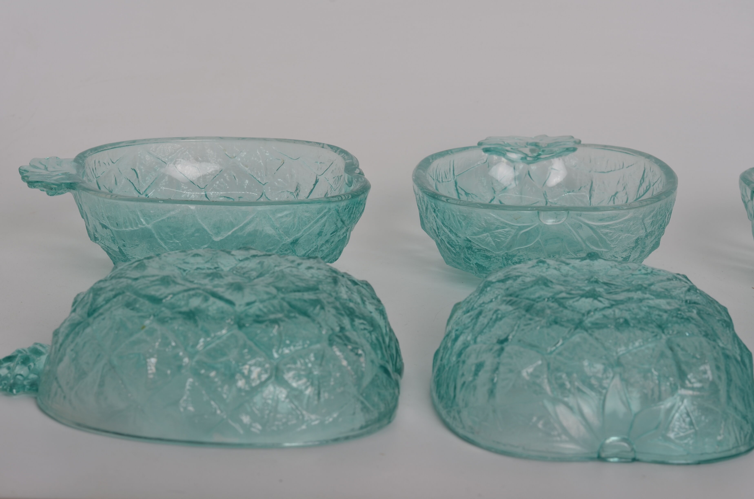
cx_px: 377
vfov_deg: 18.1
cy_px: 250
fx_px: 1568
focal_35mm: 75
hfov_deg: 27.0
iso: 100
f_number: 11
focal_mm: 50
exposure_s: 1/125
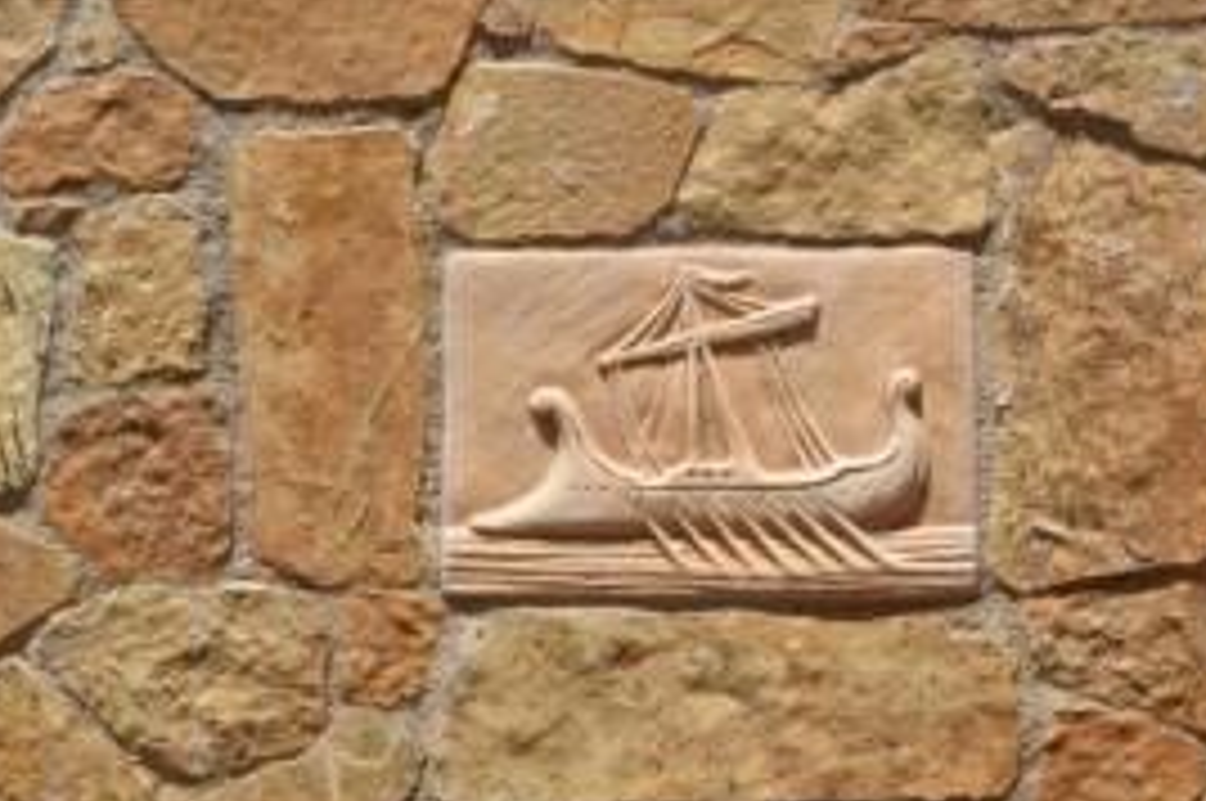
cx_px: 684
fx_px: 4283
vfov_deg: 10.7
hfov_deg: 16.0
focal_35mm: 128
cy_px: 448
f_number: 36
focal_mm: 48
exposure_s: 1/25
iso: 100
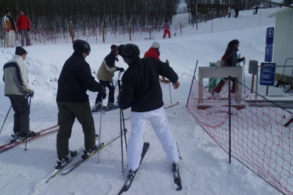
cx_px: 149
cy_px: 112
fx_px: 244
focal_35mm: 30
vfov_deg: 43.5
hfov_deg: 61.9
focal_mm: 5
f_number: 9
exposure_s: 1/250
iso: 80
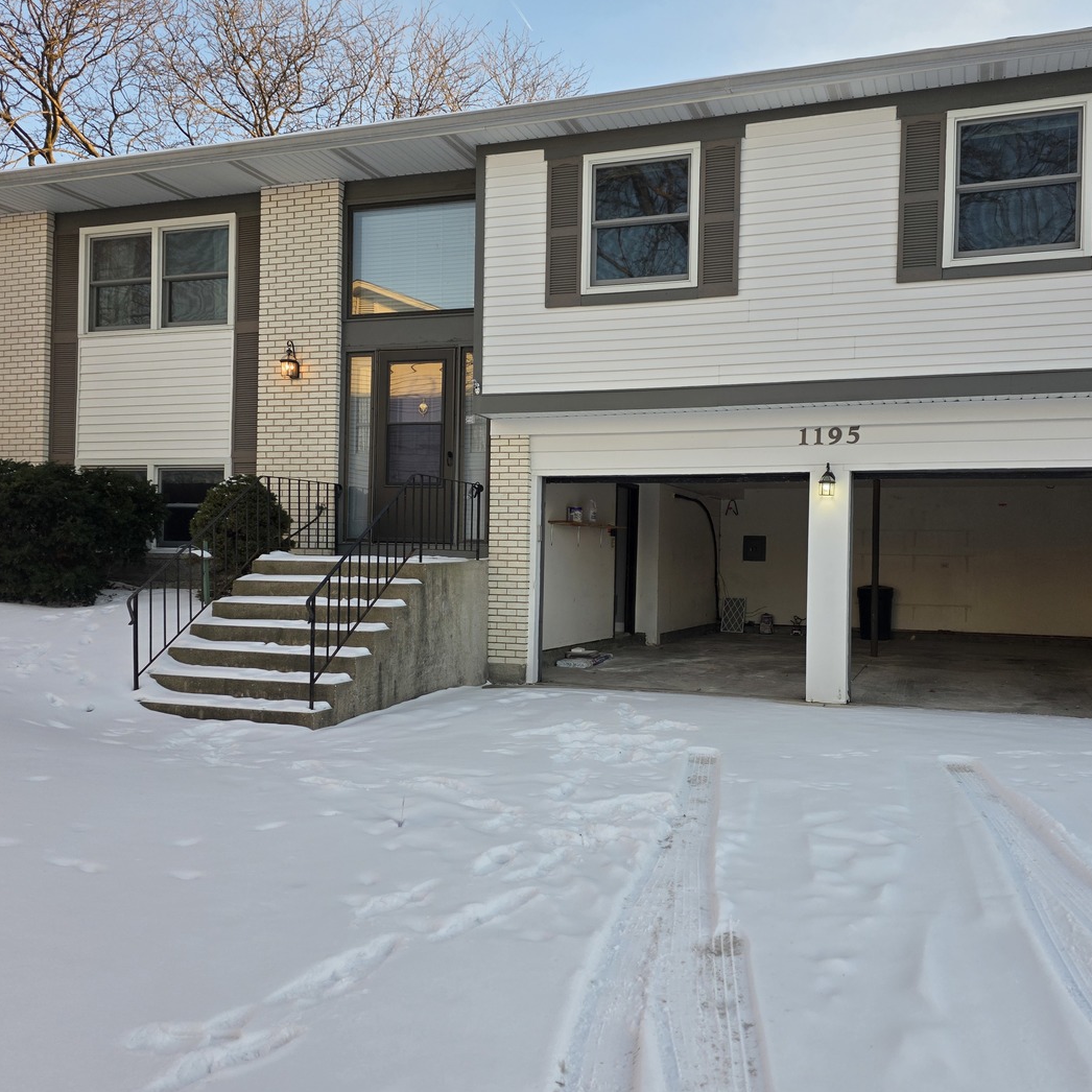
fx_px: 999
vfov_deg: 57.3
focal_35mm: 28
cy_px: 539
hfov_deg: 57.0
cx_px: 632
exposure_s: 1/359
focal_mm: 6.3
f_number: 1.7
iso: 40
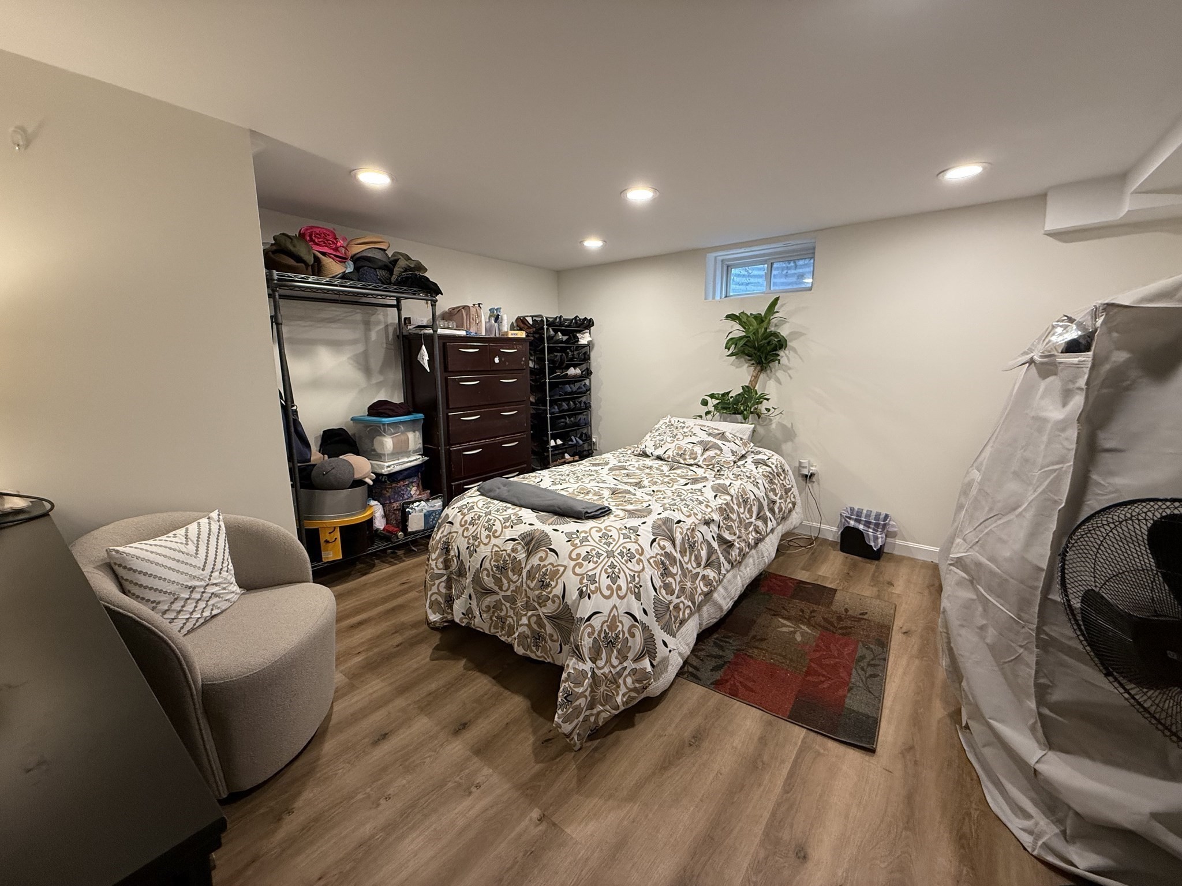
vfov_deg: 85.7
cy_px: 443
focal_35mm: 14
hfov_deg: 102.1
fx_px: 478
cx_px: 591
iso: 200
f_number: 2.2
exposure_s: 1/60
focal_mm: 2.22
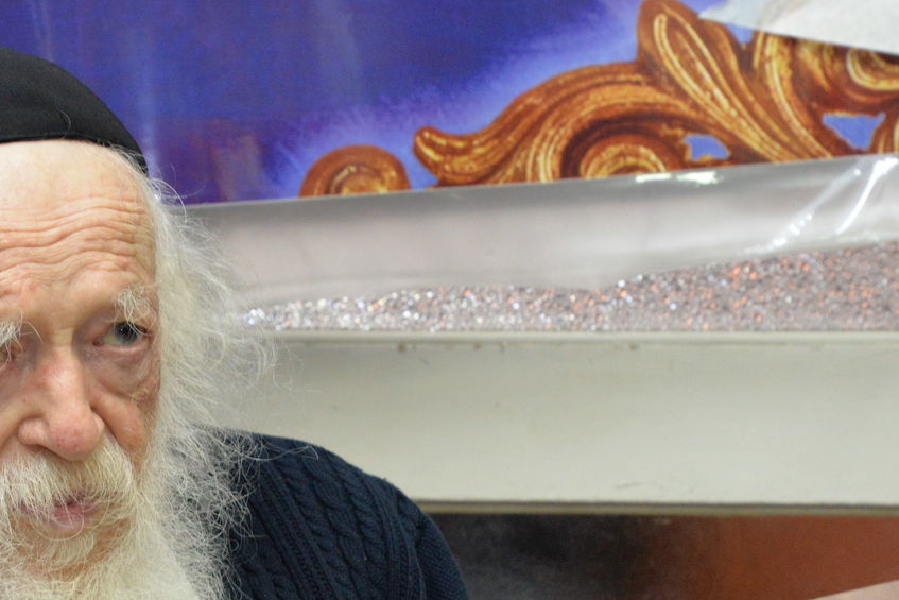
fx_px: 3921
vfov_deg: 8.7
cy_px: 440
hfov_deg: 13.0
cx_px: 166
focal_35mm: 157
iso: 6400
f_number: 11
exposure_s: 1/100
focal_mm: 95
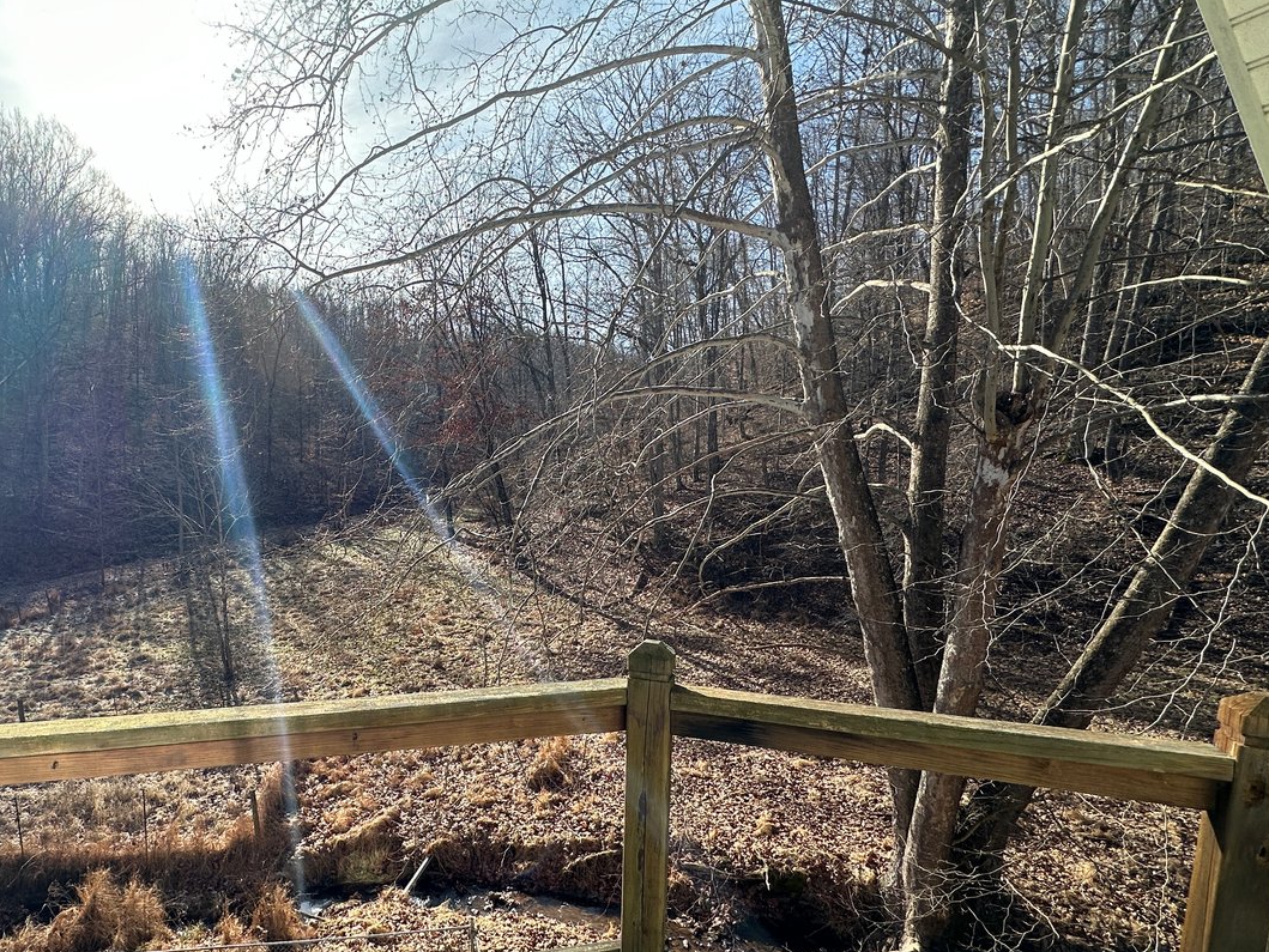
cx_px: 386
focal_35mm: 20
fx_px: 733
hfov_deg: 78.1
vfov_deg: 65.5
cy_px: 562
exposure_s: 1/831
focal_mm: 2.22
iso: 40
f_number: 2.2
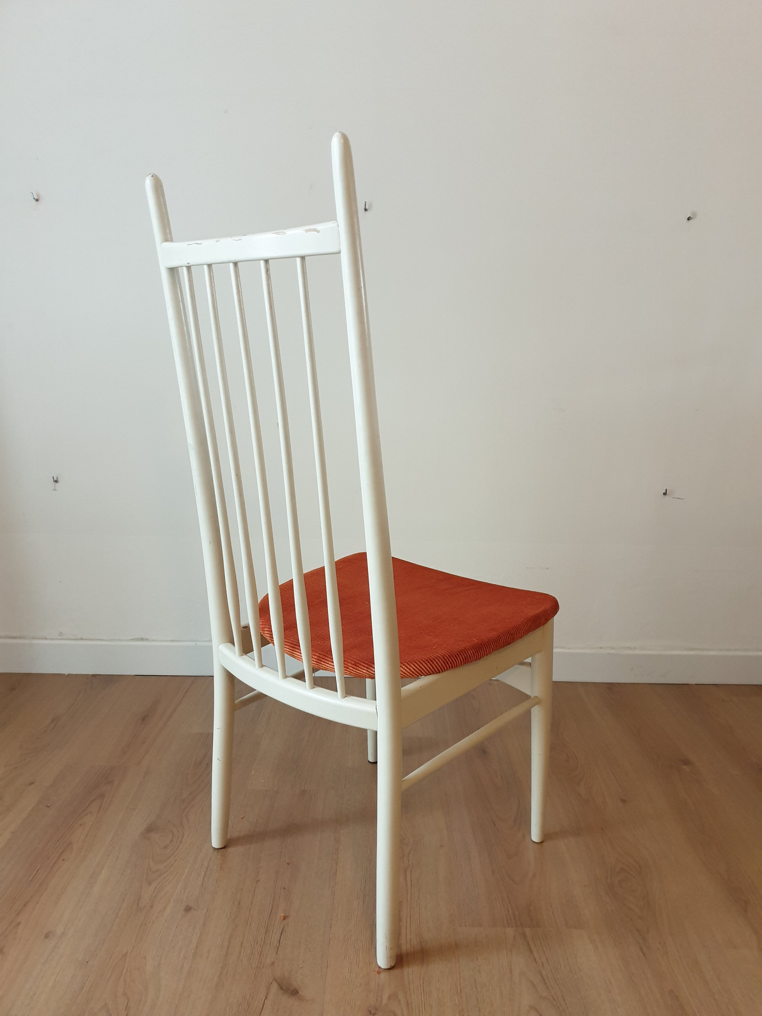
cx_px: 381
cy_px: 508
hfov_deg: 53.1
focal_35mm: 26
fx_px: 763
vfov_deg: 67.3
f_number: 1.5
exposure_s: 1/50
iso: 400
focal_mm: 4.3
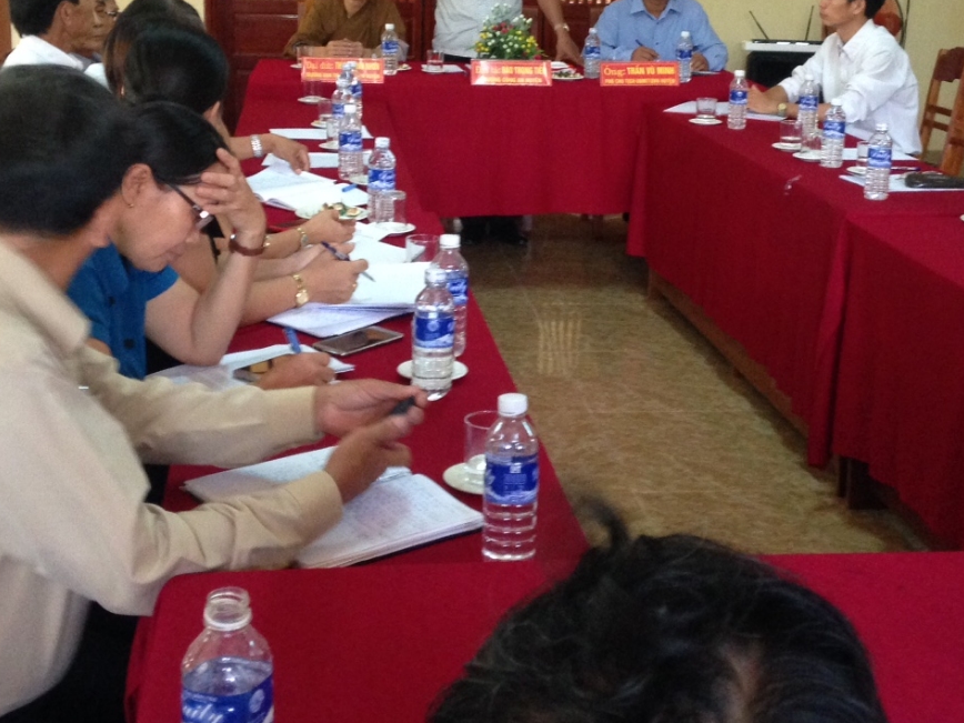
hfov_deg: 33.8
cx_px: 501
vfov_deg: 25.4
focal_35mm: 57
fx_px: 1587
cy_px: 188
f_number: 2.4
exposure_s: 1/20
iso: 250
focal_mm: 4.12
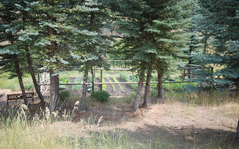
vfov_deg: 40.6
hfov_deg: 61.2
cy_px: 78
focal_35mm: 31
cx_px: 118
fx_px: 202
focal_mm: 20
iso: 160
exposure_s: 1/125
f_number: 5.6
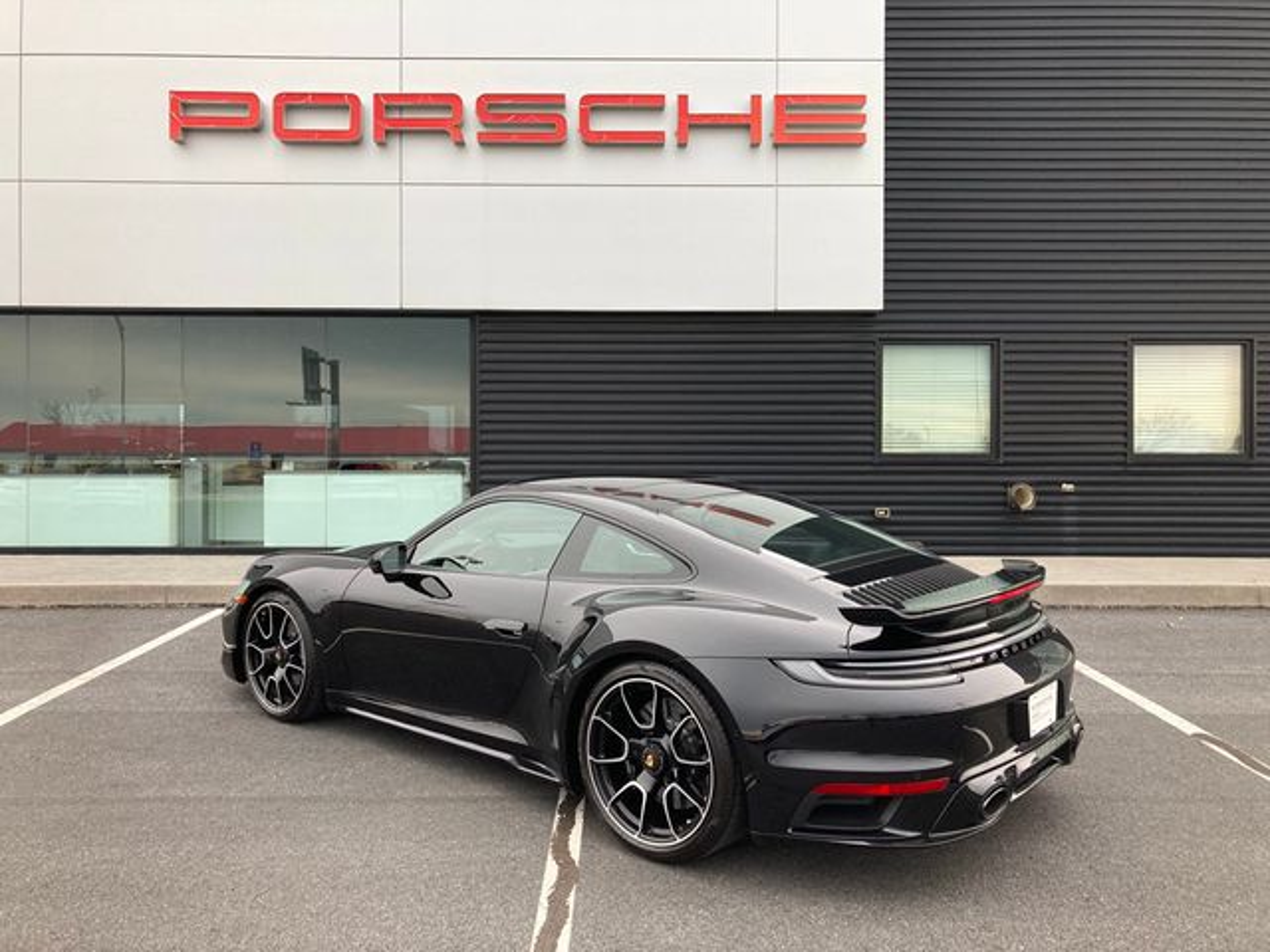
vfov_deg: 49.7
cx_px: 635
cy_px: 476
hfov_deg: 63.4
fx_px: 1027
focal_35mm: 28
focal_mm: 3.99
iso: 40
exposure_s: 1/121
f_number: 1.8
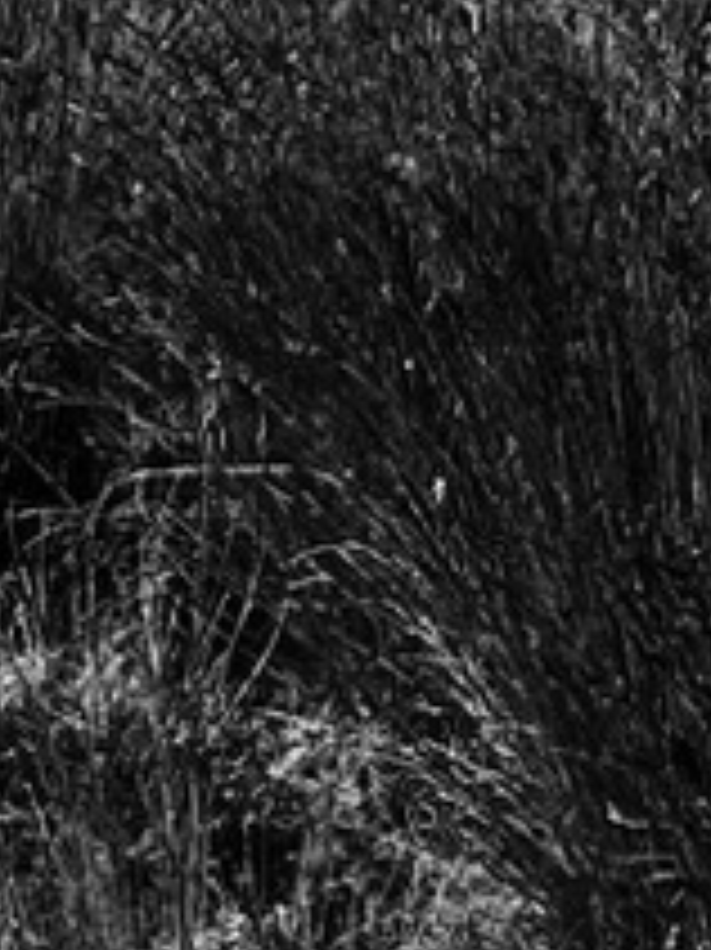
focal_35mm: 220
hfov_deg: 6.7
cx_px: 0
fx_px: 6031
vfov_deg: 8.6
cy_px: -810
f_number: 2.2
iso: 32
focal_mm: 4.15
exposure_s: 1/1647
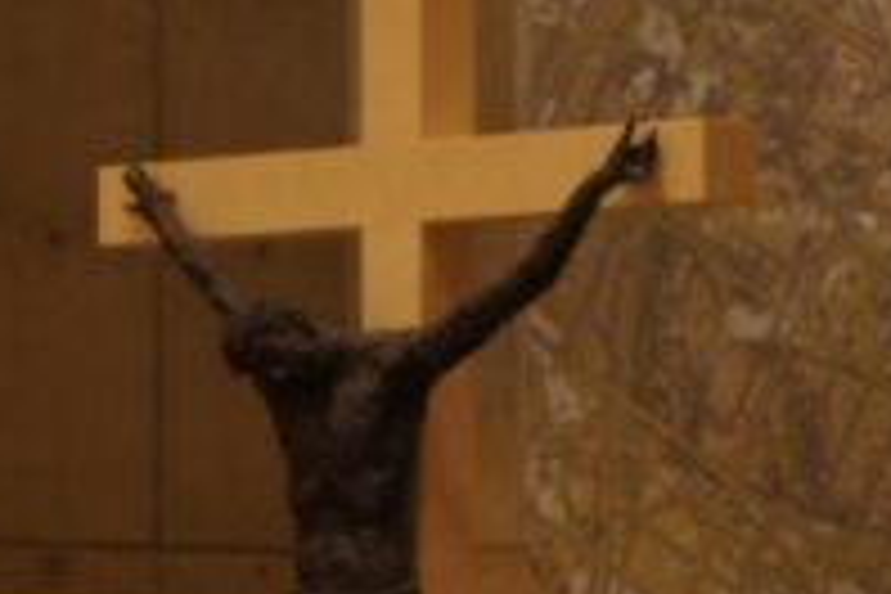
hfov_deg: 5.3
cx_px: -184
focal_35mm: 386
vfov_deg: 3.6
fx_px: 9541
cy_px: 889
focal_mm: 85
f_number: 4.5
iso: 1600
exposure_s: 1/30
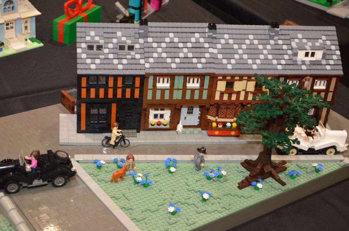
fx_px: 609
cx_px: 174
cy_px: 116
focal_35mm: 63
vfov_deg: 21.5
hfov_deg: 32.0
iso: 3200
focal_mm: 42
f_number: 5.3
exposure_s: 1/60
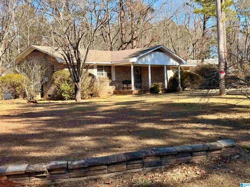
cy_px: 94
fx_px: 347
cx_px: 125
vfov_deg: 30.3
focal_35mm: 48
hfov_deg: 39.7
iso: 64
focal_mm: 6.76
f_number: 1.78
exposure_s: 1/1513
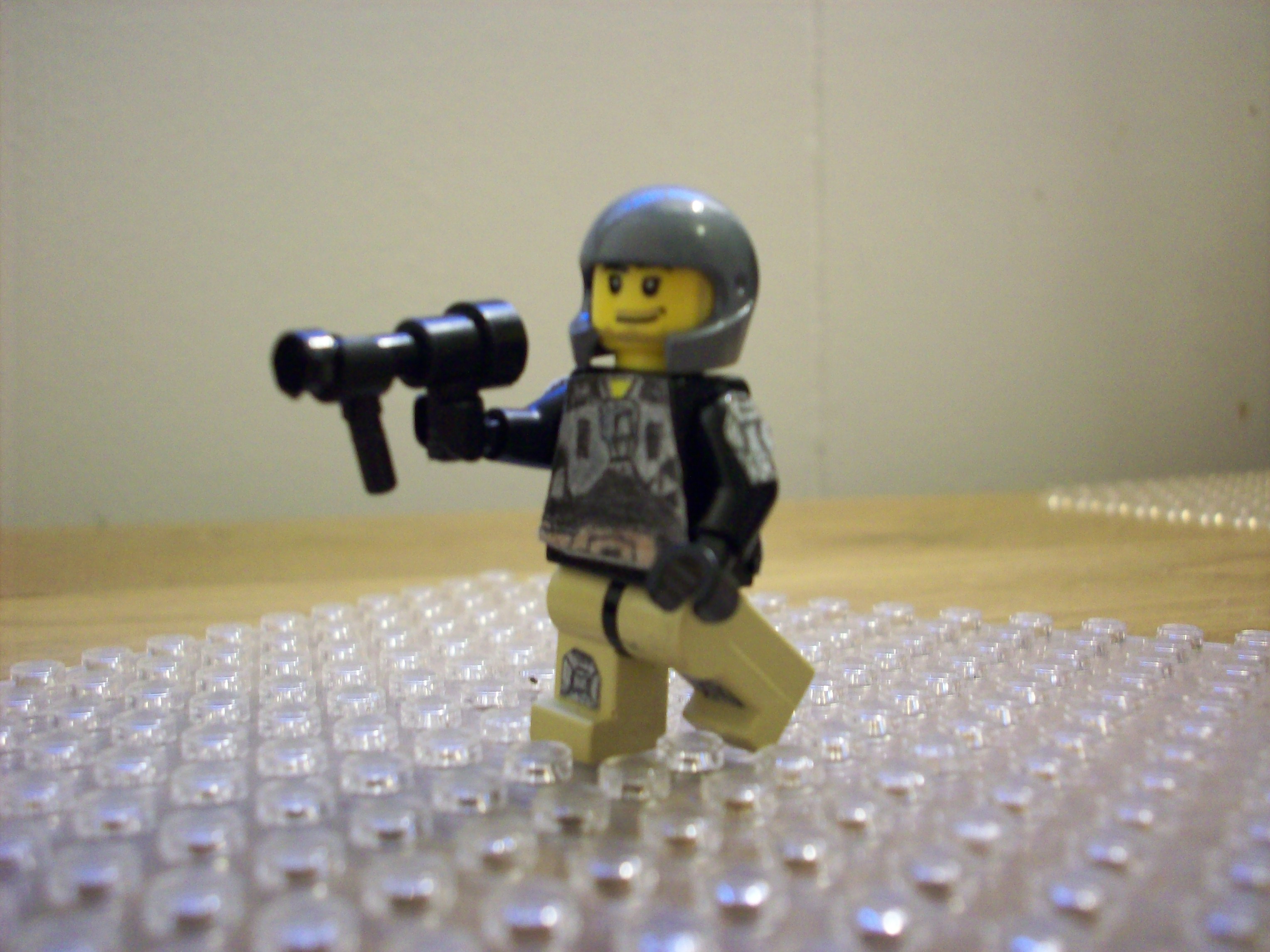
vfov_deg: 38.7
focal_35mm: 37
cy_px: 476
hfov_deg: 50.1
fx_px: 1357
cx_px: 635
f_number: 2.8
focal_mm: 6.2
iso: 182
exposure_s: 1/8
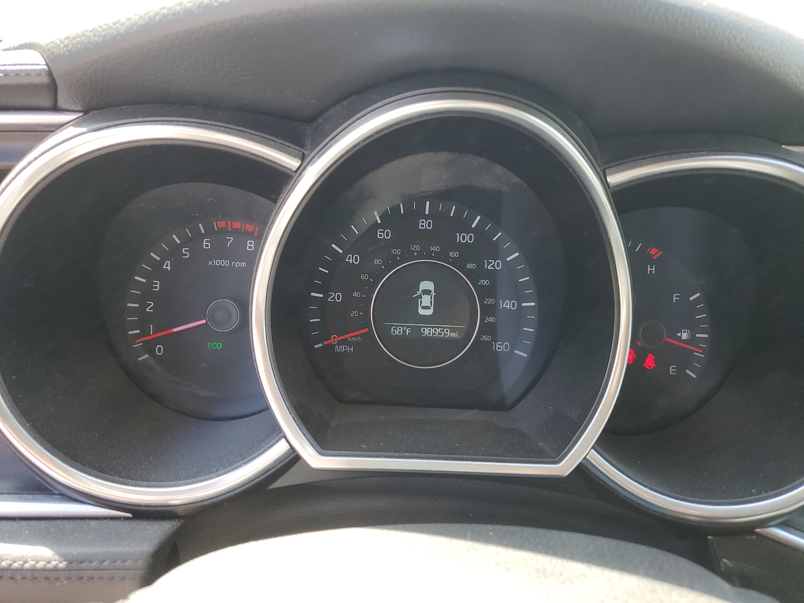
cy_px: 302
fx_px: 604
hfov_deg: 67.3
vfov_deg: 53.1
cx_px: 402
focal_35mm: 26
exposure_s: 1/120
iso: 58
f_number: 1.5
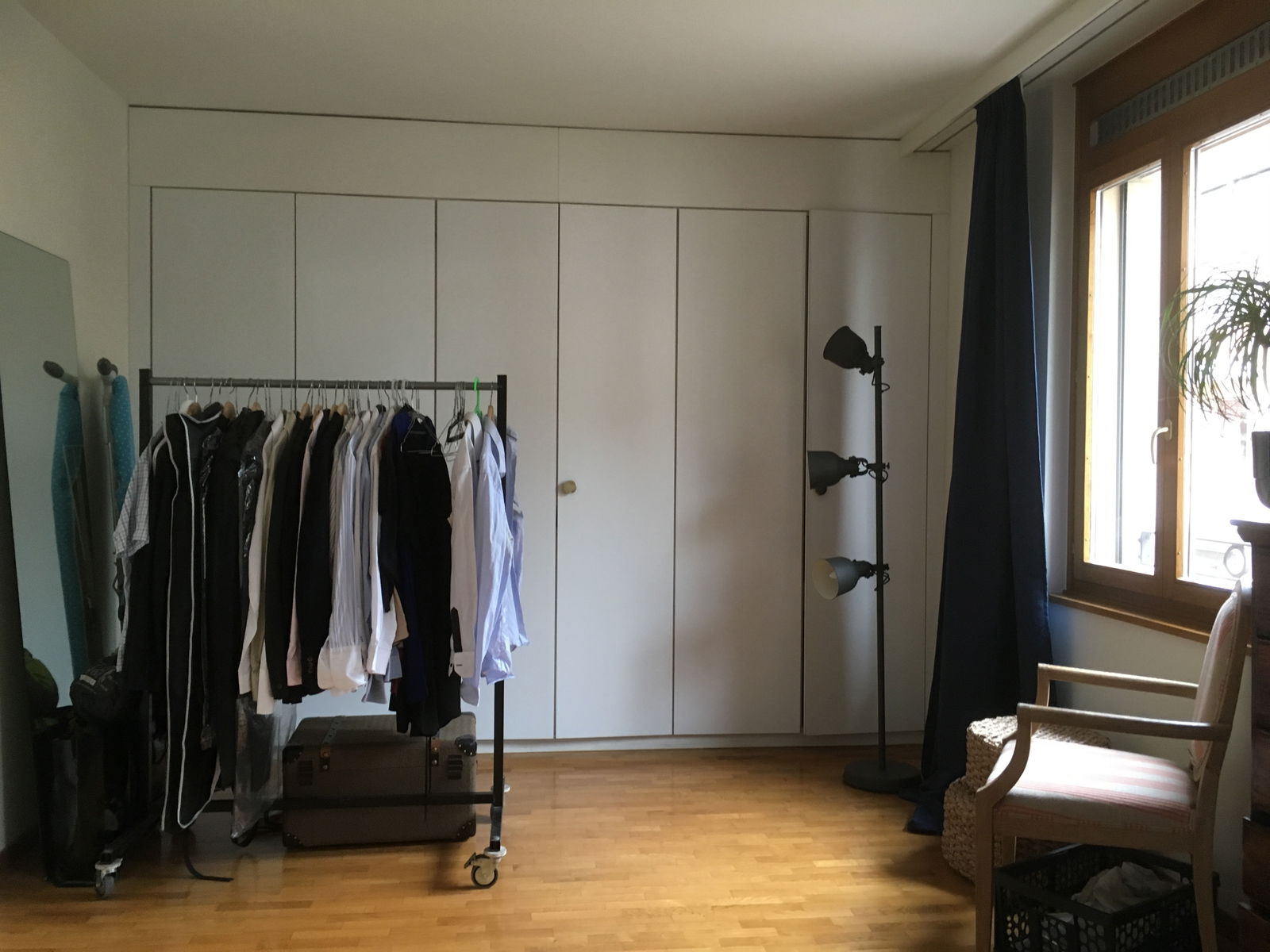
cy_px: 476
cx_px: 635
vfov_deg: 48.2
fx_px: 1064
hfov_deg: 61.7
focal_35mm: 29
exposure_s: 1/33
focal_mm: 4.15
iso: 160
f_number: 2.2
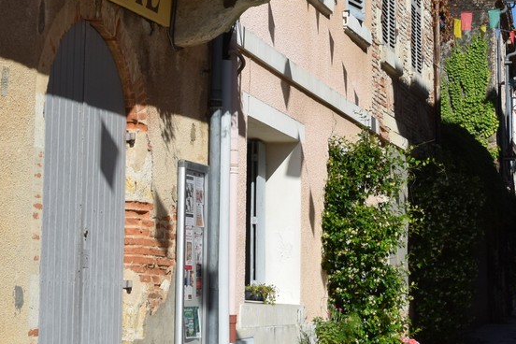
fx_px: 1519
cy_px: 36
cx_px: 342
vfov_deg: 12.8
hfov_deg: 19.2
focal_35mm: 106
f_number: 10
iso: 200
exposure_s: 1/400
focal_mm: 26
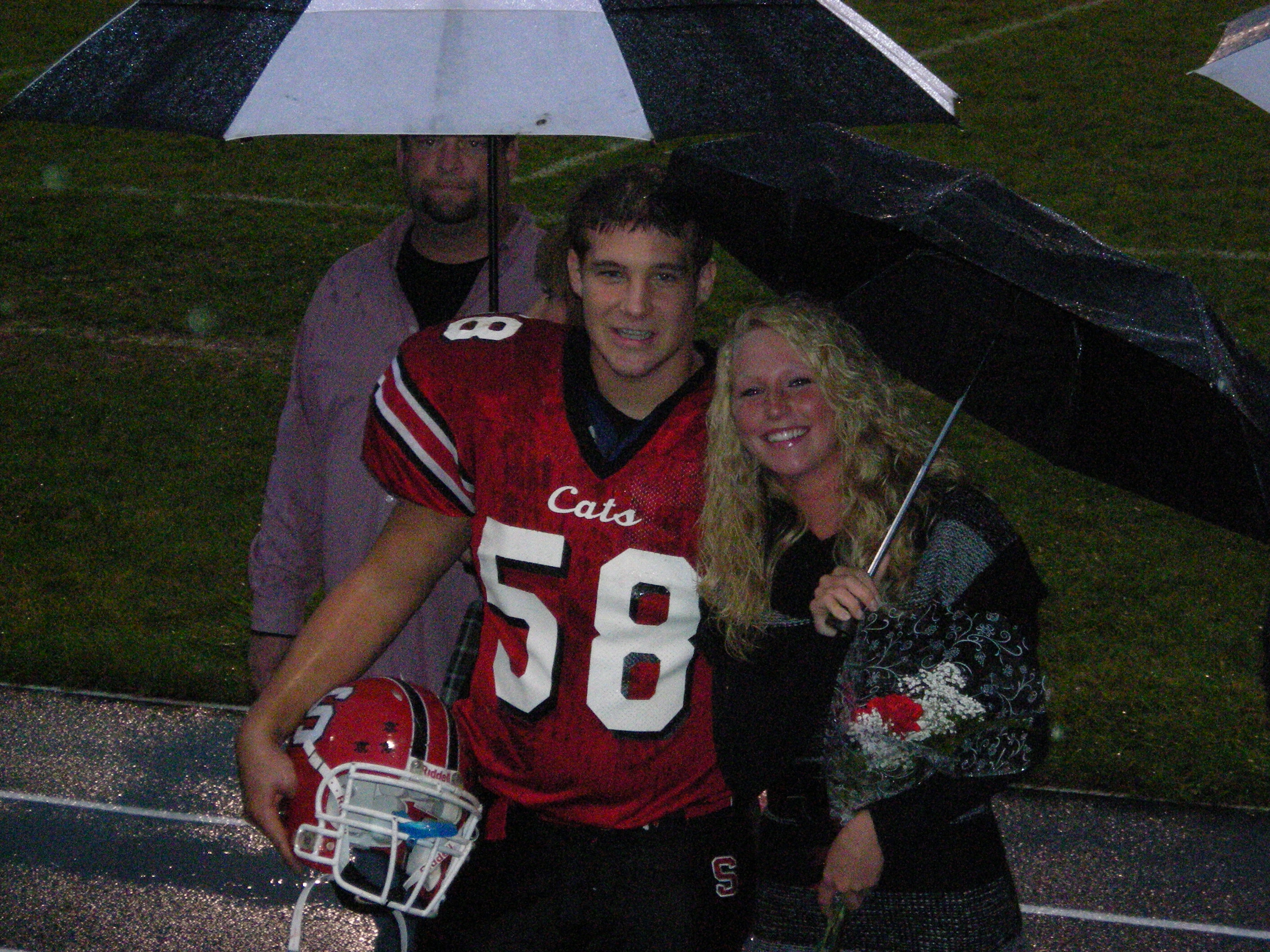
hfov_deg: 17.0
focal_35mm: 116
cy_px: 476
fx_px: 4256
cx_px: 635
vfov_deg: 12.8
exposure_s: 1/120
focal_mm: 19.2
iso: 800
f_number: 5.3
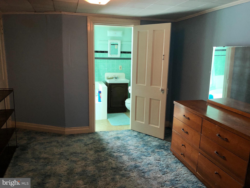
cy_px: 94
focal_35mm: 28
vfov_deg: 49.7
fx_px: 202
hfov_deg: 63.4
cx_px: 125
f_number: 1.8
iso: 25
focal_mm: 3.99
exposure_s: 1/30
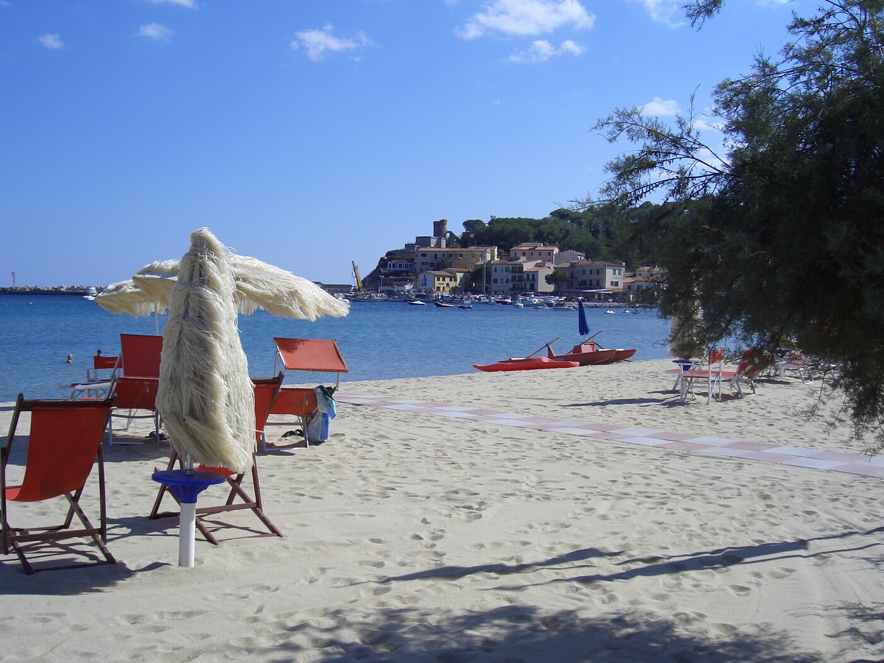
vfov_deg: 36.8
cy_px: 332
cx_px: 442
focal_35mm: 39
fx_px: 996
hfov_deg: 47.9
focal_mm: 8
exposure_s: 1/800
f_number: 4.8
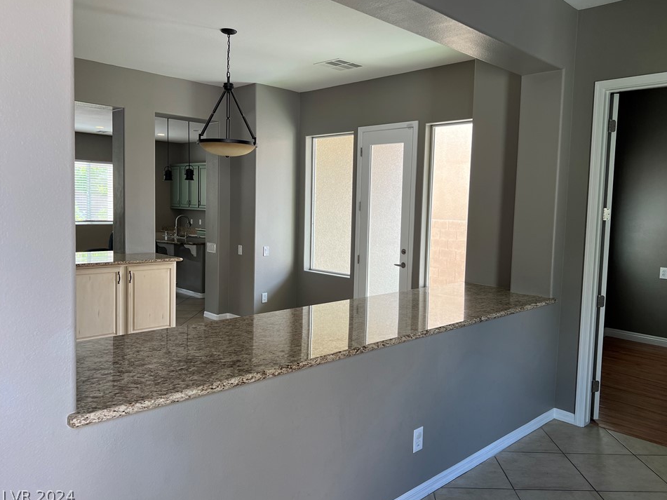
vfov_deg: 49.7
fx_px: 539
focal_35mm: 28
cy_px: 238
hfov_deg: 63.4
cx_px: 357
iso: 64
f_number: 1.5
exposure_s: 1/163
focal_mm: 5.7
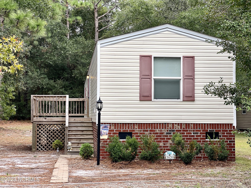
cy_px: 94
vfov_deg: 19.1
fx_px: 558
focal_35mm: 77
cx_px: 126
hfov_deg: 25.3
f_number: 2.8
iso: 20
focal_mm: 9
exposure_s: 1/145
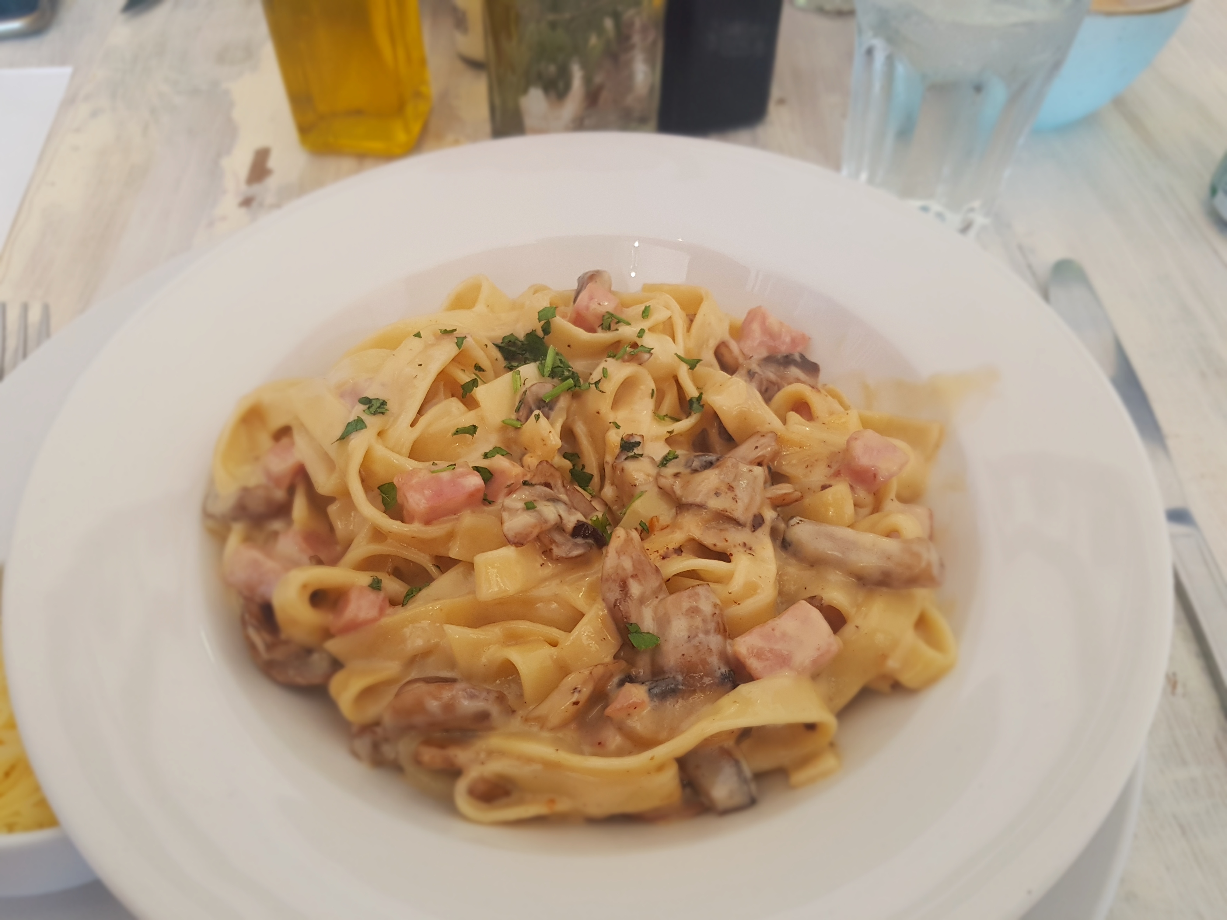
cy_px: 460
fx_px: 922
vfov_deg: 53.1
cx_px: 614
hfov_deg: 67.3
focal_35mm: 26
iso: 160
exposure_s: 1/50
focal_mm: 4.2
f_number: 1.7
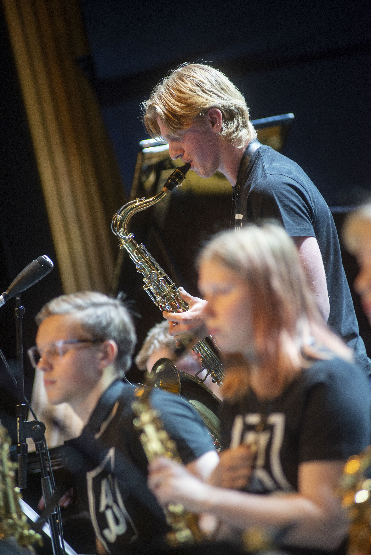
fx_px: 3089
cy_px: 278
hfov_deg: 6.9
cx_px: 186
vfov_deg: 10.3
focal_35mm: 200
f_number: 2.8
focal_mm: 200
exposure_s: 1/200
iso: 1600
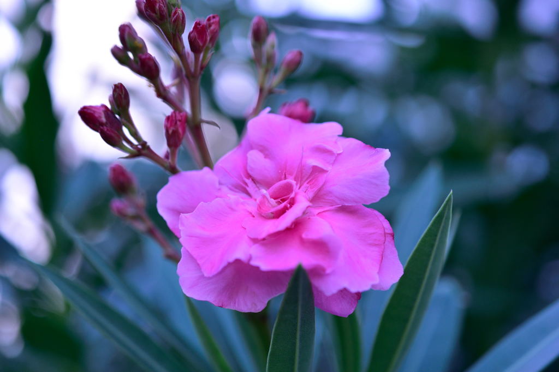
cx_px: 280
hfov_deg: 33.4
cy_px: 186
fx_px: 931
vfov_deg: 22.6
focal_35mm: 60
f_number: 3
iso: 400
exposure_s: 1/250
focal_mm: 40
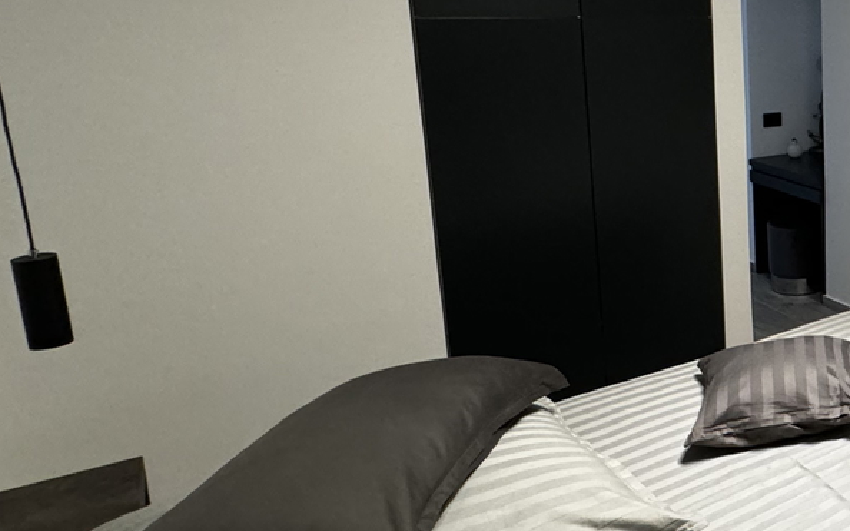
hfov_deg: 40.2
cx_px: 993
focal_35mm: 36
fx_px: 834
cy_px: 153
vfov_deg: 34.8
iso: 320
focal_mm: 2.22
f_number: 2.2
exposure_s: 1/77
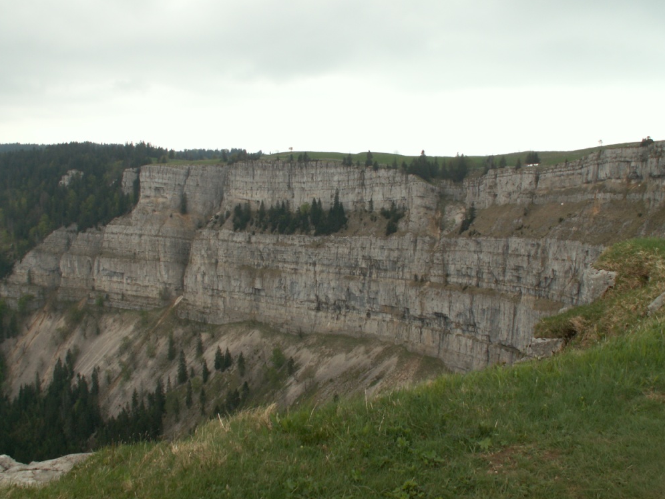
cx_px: 338
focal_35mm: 36
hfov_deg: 51.4
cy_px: 243
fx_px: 692
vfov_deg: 39.7
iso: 50
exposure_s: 1/100
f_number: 4.5
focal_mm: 5.86
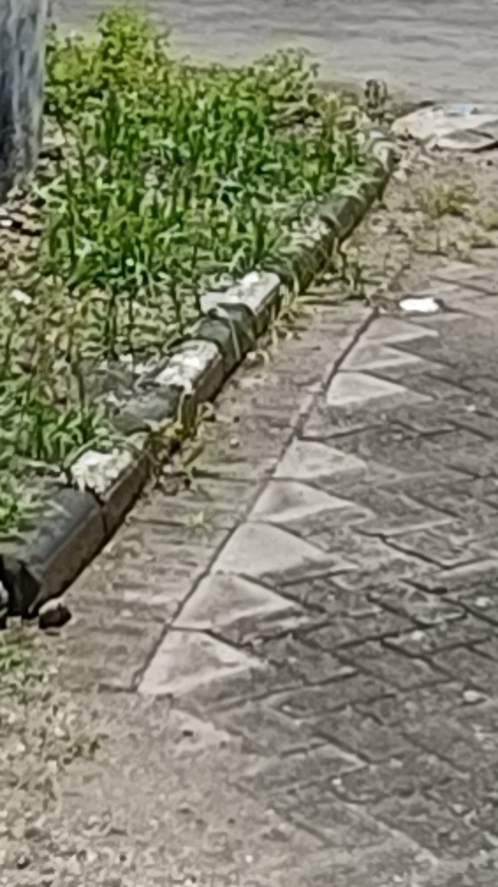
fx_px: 2656
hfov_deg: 10.7
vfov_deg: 17.8
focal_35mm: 113
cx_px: 171
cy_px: -260
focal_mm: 1.68
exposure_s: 1/1124
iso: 64
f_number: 2.2
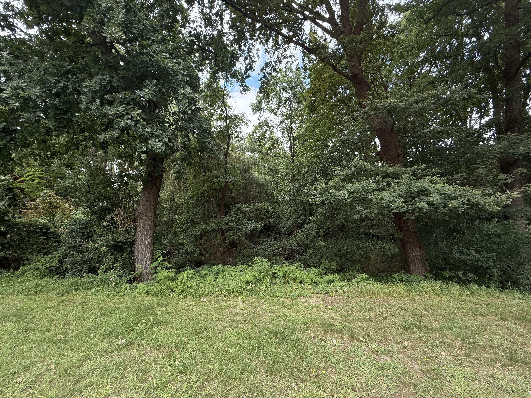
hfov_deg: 102.1
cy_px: 199
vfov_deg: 85.7
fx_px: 215
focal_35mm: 14
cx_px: 266
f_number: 2.2
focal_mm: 2.22
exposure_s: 1/365
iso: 64
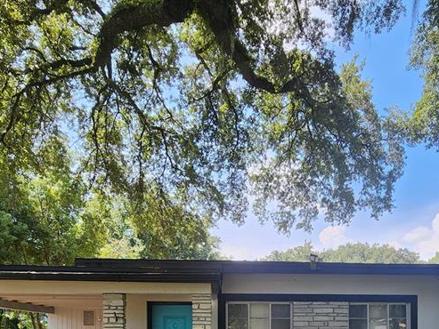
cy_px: 340
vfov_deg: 43.0
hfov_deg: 64.1
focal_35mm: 27
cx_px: 281
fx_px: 342
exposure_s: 1/363
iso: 50
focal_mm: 2.2
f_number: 2.2
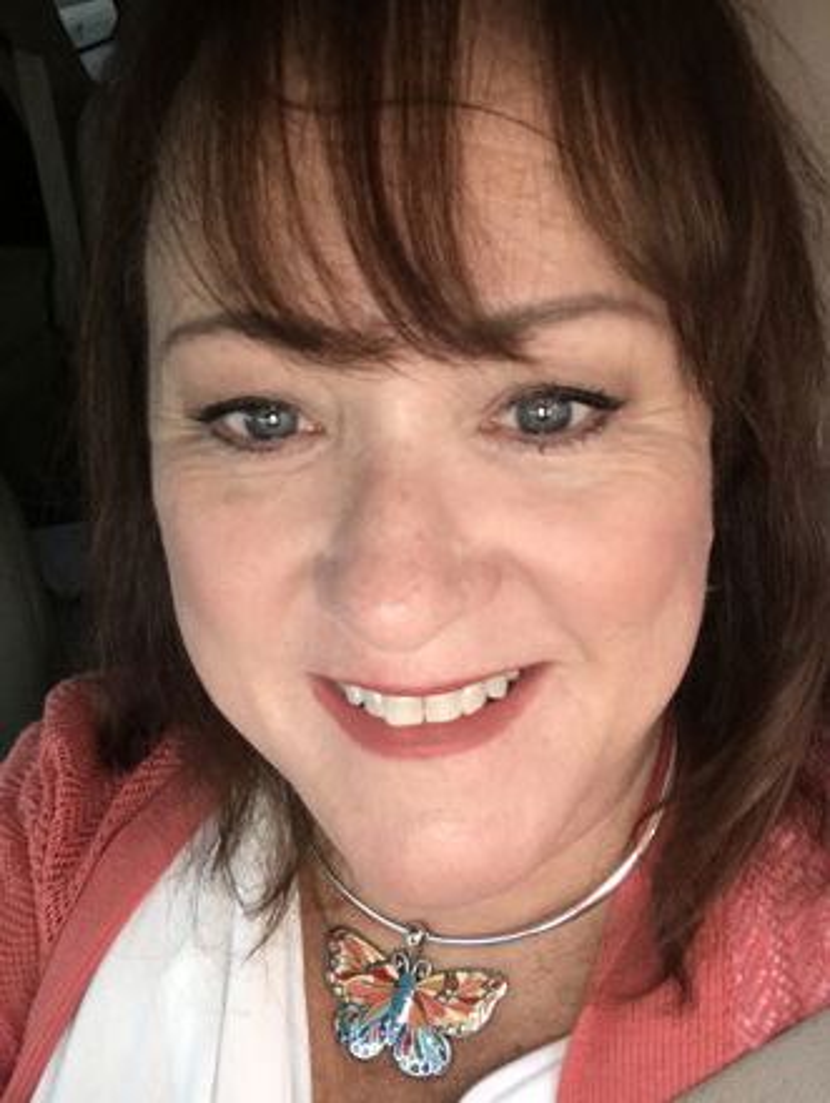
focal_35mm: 32
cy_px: 552
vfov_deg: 56.8
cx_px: 415
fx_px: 1021
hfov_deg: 44.2
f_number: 2.2
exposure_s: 1/30
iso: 125
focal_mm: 2.87
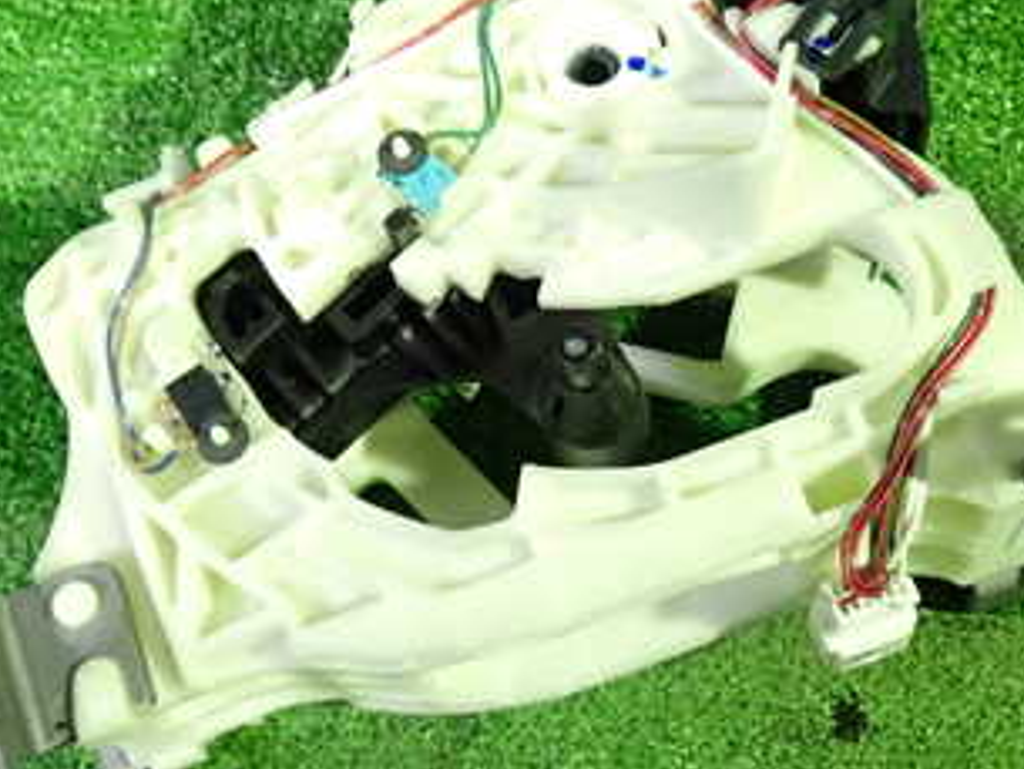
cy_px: 212
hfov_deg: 32.7
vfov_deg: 24.6
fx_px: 1746
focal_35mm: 59
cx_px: 551
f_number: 2.3
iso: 640
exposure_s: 1/30
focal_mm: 5.4
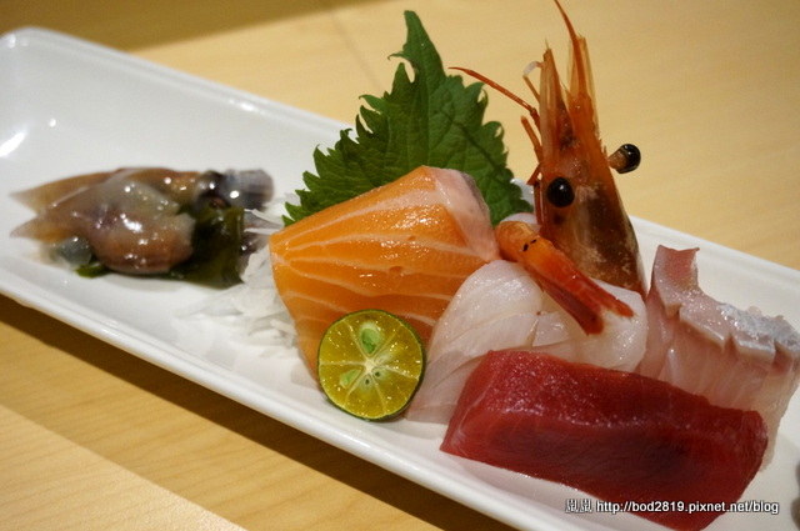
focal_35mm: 44
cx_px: 400
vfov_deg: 30.8
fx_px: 965
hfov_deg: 45.0
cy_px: 266
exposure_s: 1/60
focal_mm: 29
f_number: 4.5
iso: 3200
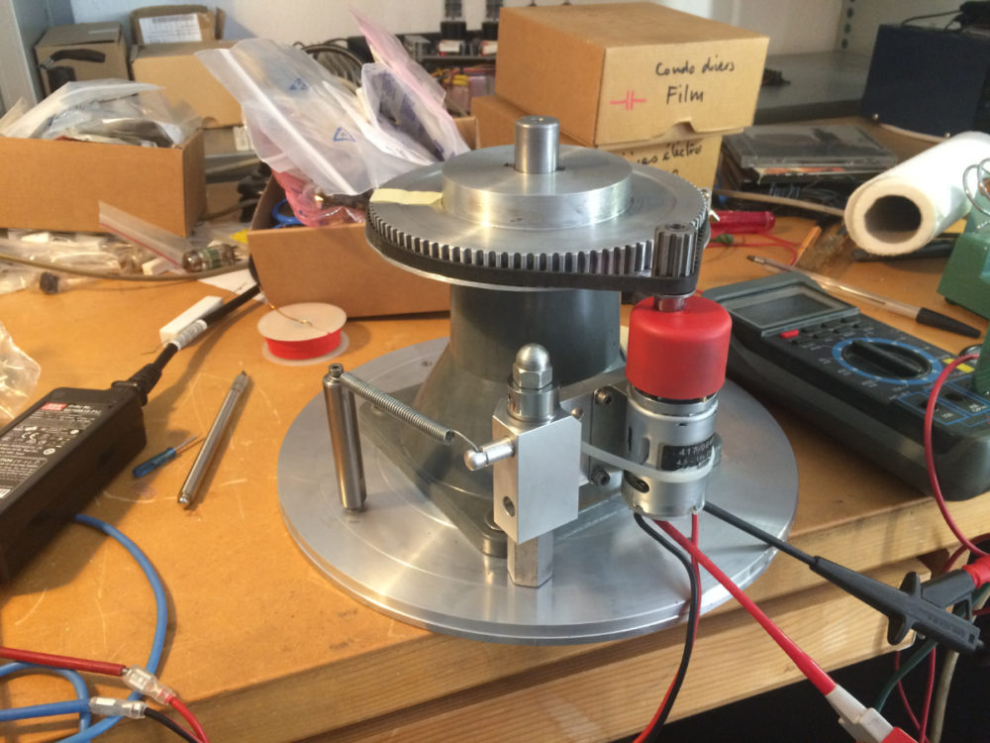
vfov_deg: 48.2
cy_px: 372
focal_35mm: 29
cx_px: 495
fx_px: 829
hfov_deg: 61.7
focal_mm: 4.2
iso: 160
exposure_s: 1/30
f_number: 2.2
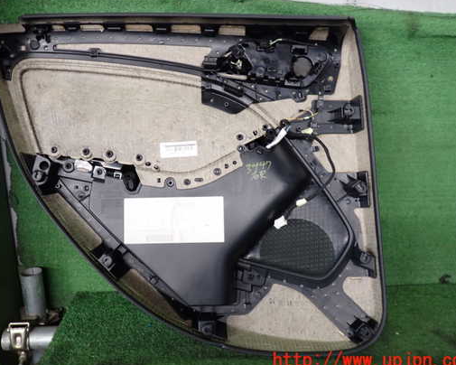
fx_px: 391
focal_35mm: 29
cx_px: 206
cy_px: 169
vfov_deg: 49.9
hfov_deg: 60.3
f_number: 2
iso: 200
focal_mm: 4.5
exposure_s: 1/80
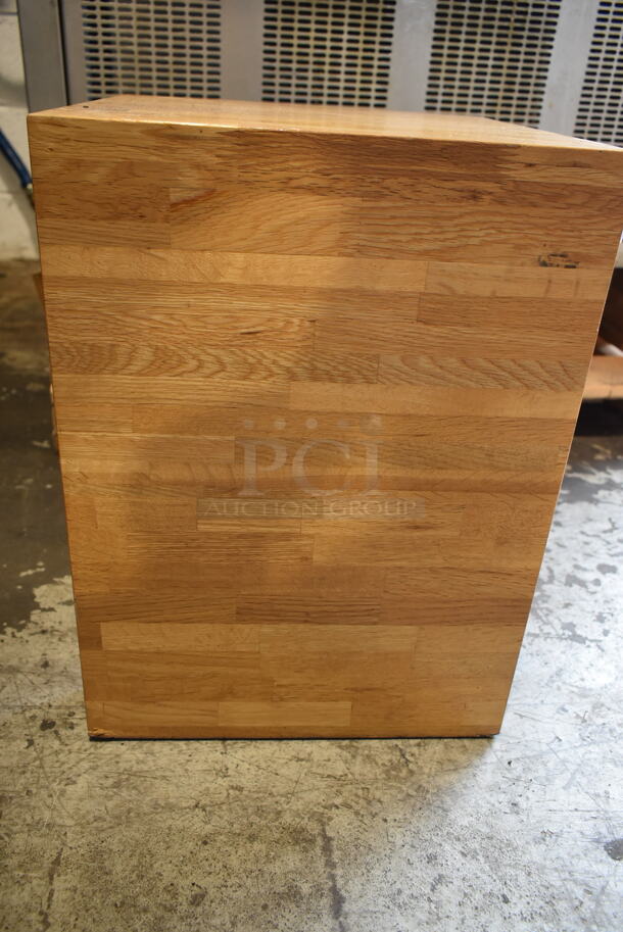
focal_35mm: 30
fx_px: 778
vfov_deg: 61.9
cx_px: 312
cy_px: 466
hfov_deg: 43.7
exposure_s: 1/60
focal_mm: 20
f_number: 5
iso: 800
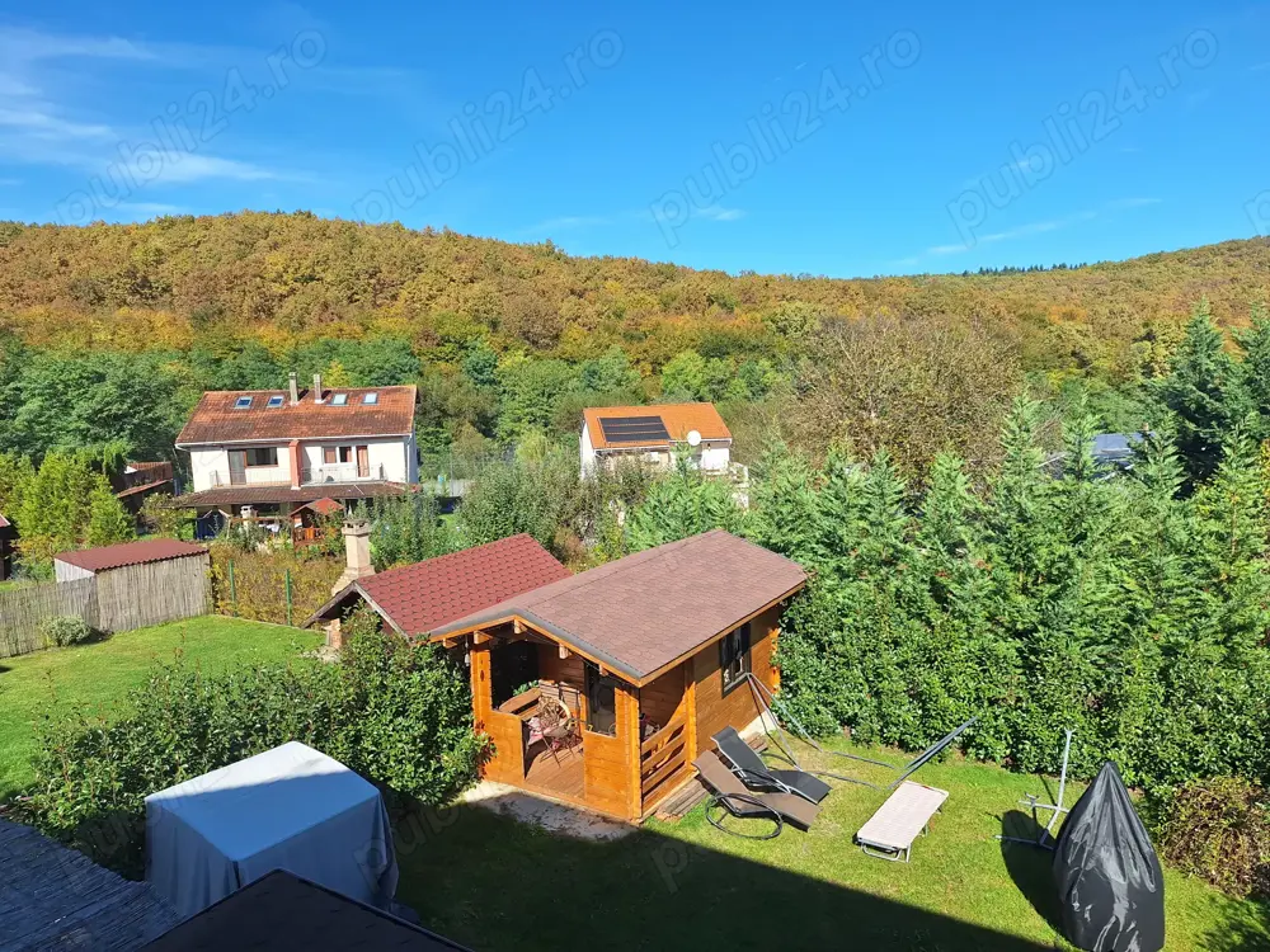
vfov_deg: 58.9
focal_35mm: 23
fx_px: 844
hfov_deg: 73.9
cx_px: 635
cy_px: 476
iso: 40
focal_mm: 5.54
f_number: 1.8
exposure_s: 1/2457
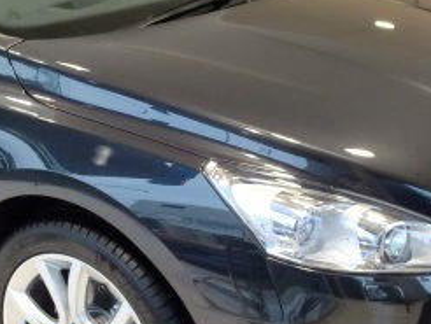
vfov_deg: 16.3
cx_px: 124
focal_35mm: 91
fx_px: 1134
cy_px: 144
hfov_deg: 21.4
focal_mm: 6.3
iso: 250
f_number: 3.1
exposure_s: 1/60
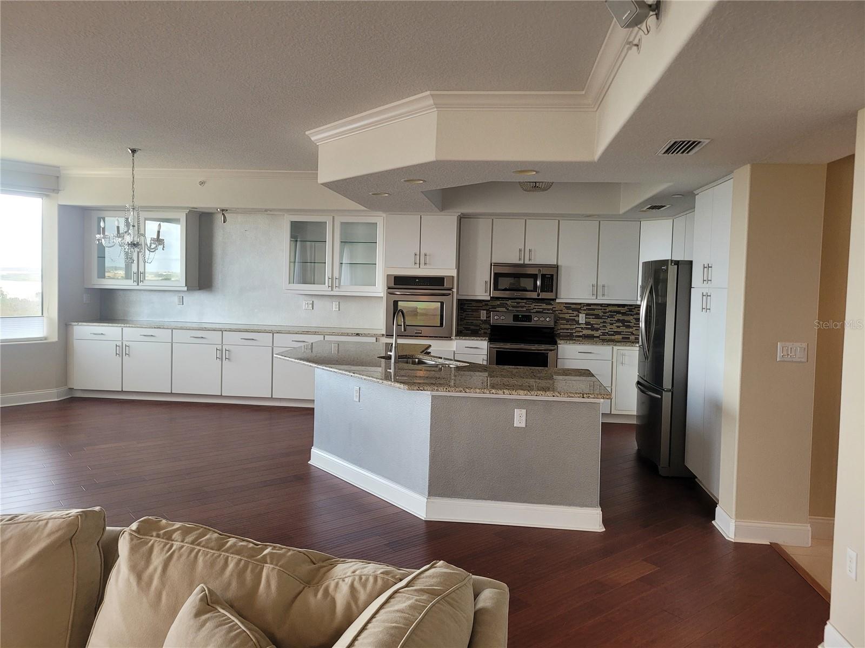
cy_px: 324
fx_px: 650
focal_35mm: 26
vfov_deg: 53.1
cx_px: 432
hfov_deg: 67.3
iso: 200
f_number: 1.8
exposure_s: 1/120
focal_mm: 5.4
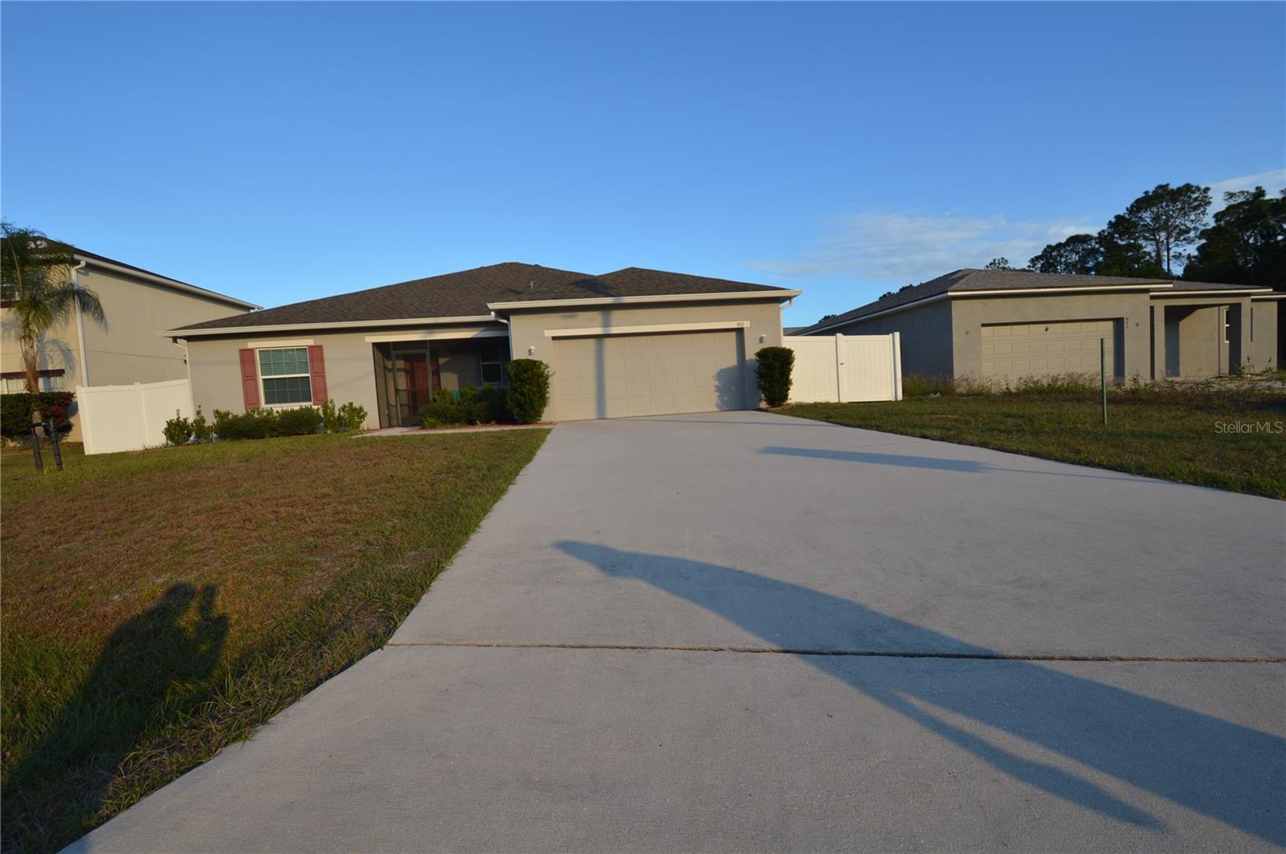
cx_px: 643
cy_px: 427
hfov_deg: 100.5
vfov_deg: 77.2
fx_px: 535
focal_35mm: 15
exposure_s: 1/200
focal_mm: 10
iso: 100
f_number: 8
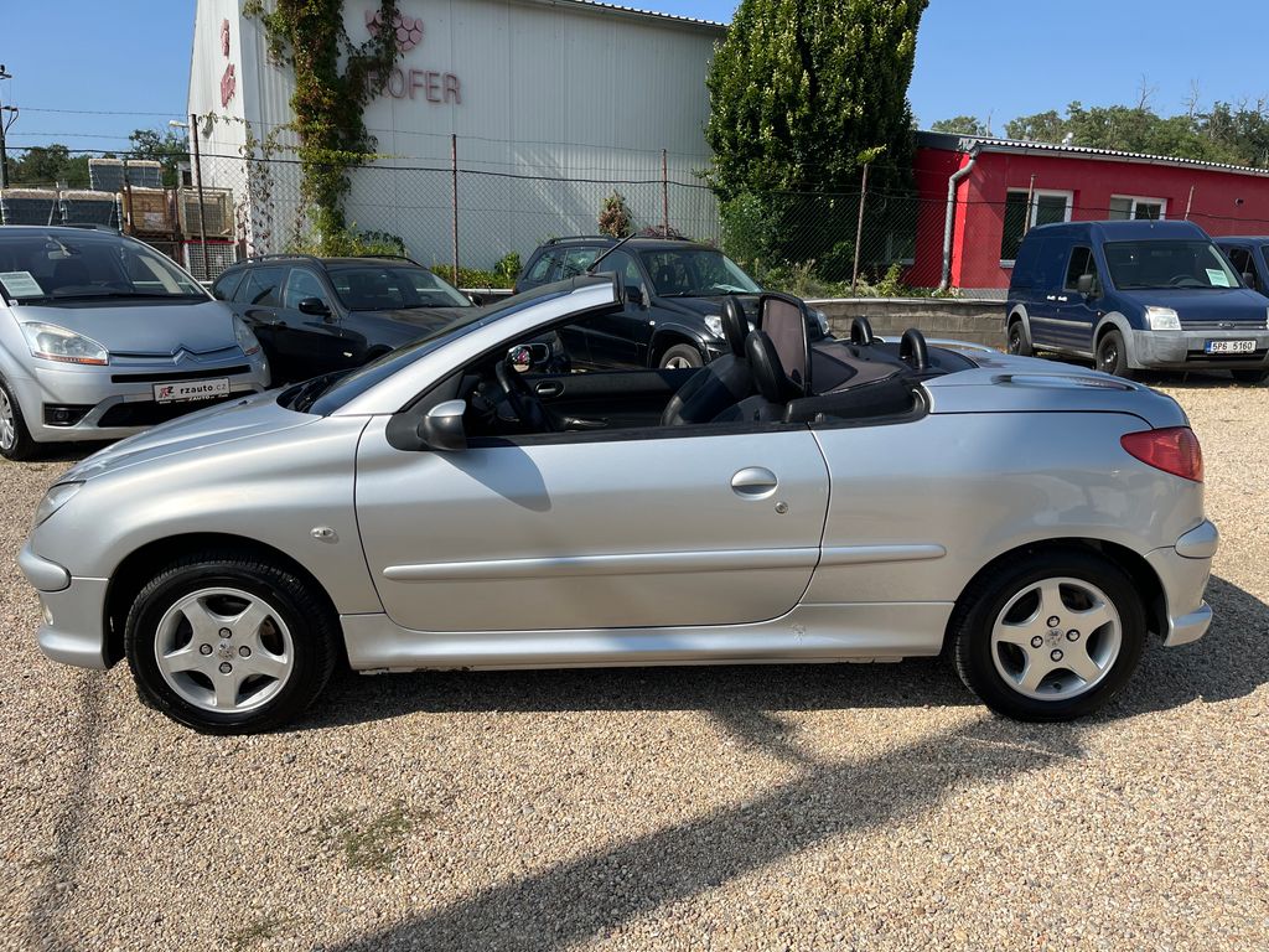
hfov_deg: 67.3
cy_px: 476
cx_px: 634
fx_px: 953
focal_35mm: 26
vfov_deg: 53.1
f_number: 1.6
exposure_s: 1/3876
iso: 50
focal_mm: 5.1
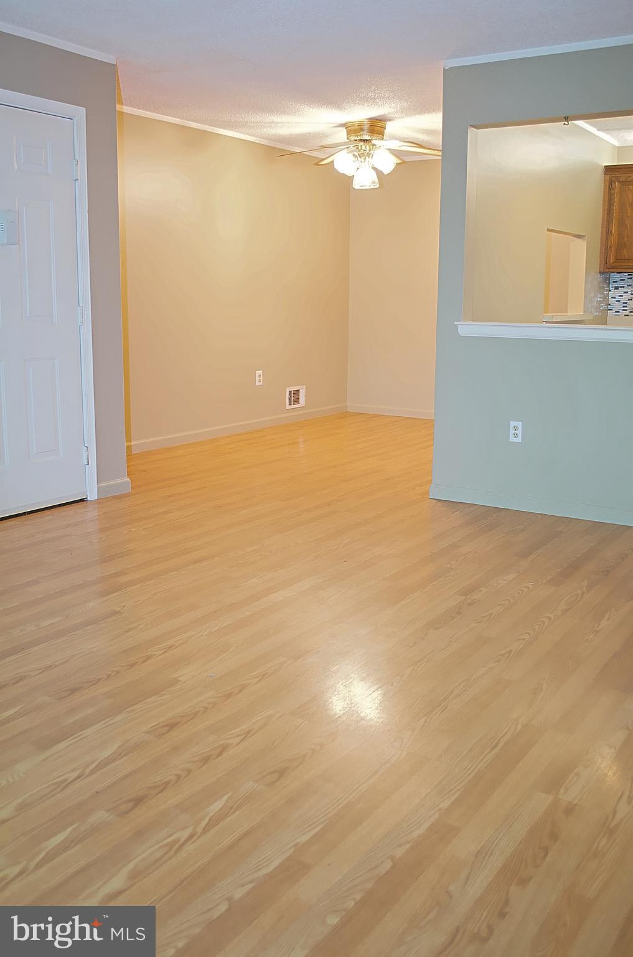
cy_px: 478
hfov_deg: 39.8
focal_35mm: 33
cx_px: 316
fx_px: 874
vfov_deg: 57.3
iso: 1600
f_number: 4
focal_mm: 22
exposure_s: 1/30
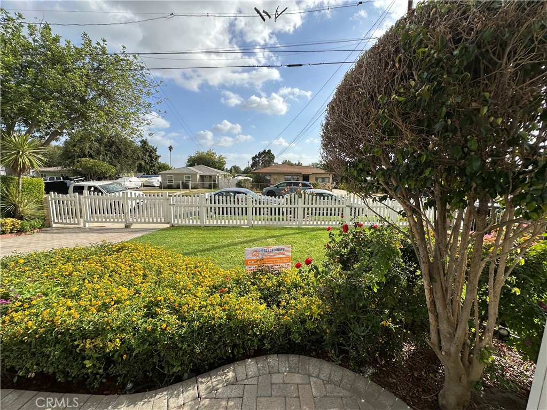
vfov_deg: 85.7
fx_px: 221
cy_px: 205
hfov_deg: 102.1
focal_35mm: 14
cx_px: 274
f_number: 2.2
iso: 40
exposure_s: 1/2212
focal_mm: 2.22
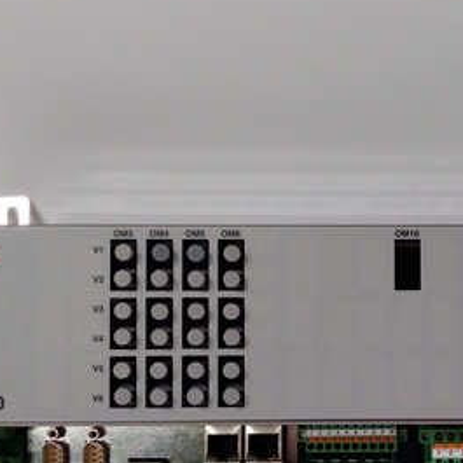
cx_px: 386
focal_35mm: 54
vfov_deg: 31.4
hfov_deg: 30.7
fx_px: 817
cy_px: 311
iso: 331
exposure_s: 1/33
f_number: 2
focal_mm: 3.79
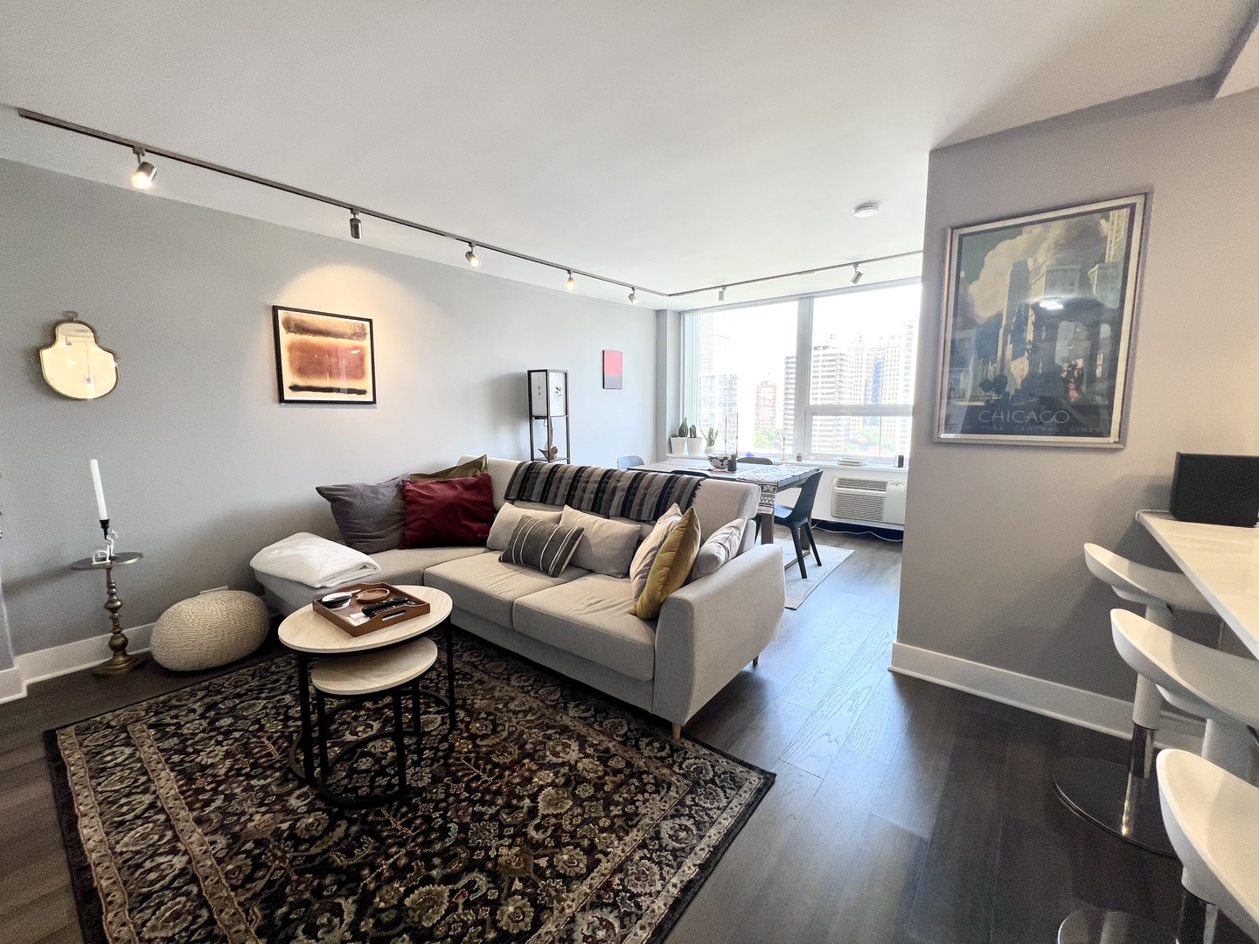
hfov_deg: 106.2
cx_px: 630
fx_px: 473
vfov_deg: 89.9
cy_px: 472
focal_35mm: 13
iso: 50
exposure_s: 1/120
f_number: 1.8
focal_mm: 1.57
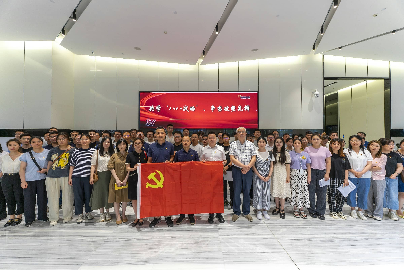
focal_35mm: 14
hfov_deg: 104.3
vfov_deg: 81.2
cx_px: 202
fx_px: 157
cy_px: 135
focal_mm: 14
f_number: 2.8
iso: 160
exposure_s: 1/60
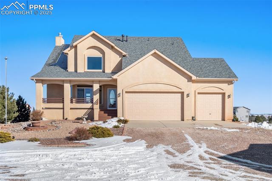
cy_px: 90
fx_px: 264
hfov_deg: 54.5
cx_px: 136
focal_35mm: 35
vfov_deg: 37.8
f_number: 5.6
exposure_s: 1/1500
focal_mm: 35
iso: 200
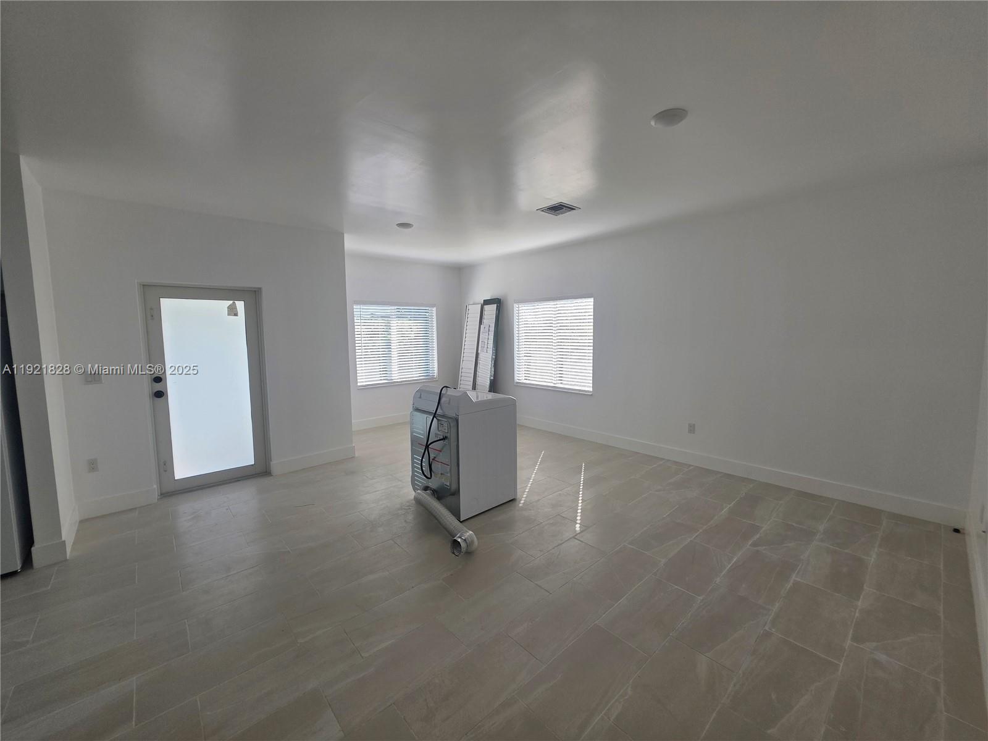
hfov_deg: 106.2
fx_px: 371
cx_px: 494
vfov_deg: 89.9
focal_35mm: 13
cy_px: 370
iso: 40
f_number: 1.9
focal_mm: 2.2
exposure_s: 1/285
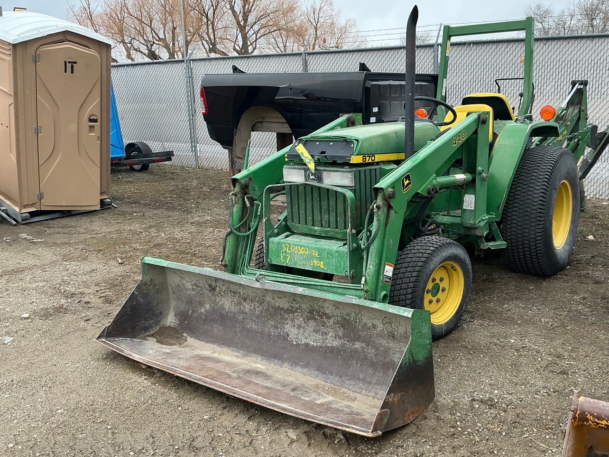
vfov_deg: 42.9
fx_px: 581
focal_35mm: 33
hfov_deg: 55.1
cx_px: 354
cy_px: 241
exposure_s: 1/333
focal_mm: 3
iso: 25
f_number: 1.8
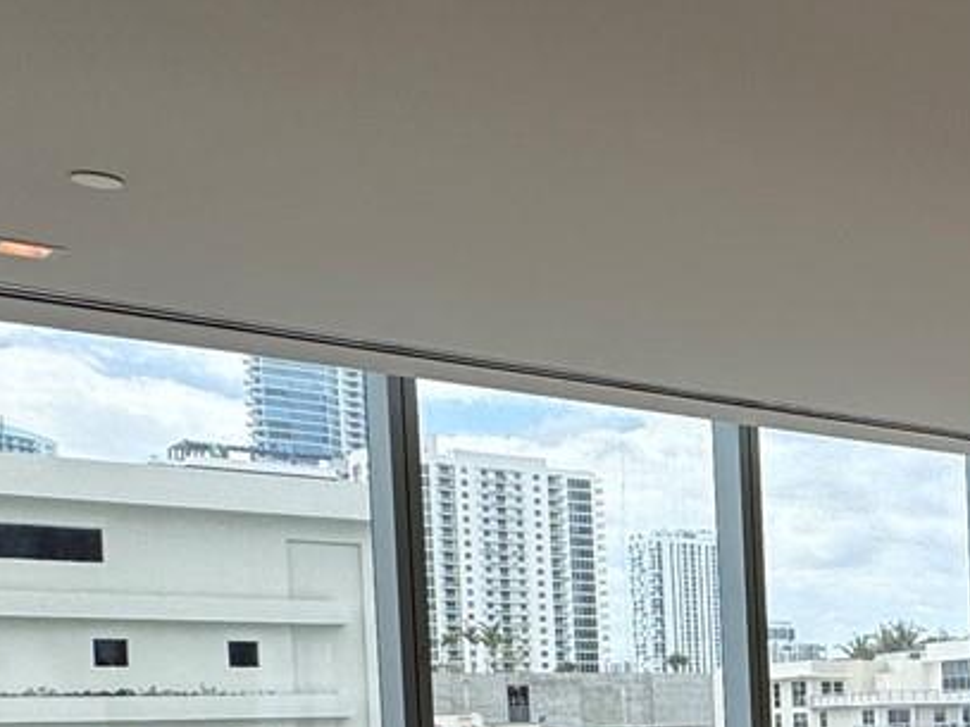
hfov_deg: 28.4
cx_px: 1273
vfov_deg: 24.9
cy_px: 777
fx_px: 1541
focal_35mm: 55
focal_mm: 2.22
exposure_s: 1/364
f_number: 2.2
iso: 40
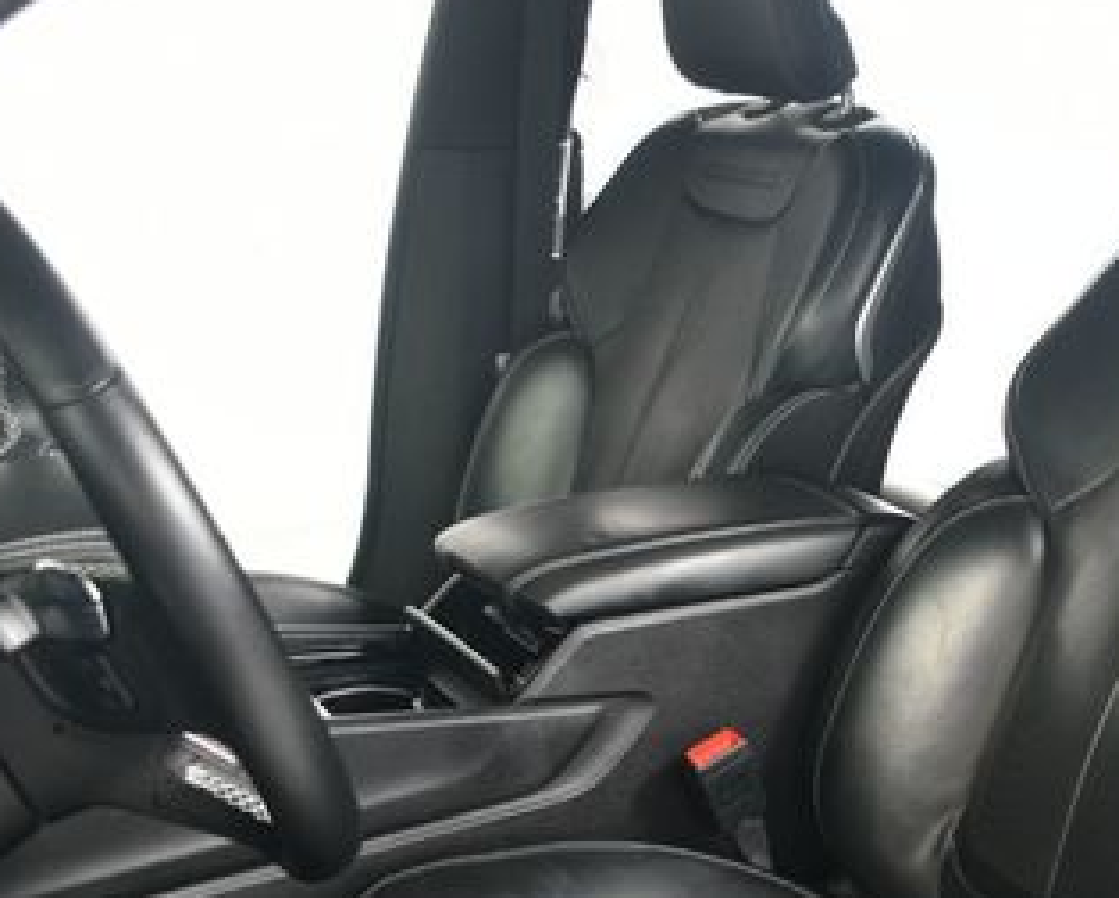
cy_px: 738
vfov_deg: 23.8
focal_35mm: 63
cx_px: 880
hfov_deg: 29.4
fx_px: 2089
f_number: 3.5
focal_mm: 22
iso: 100
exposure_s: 1/160
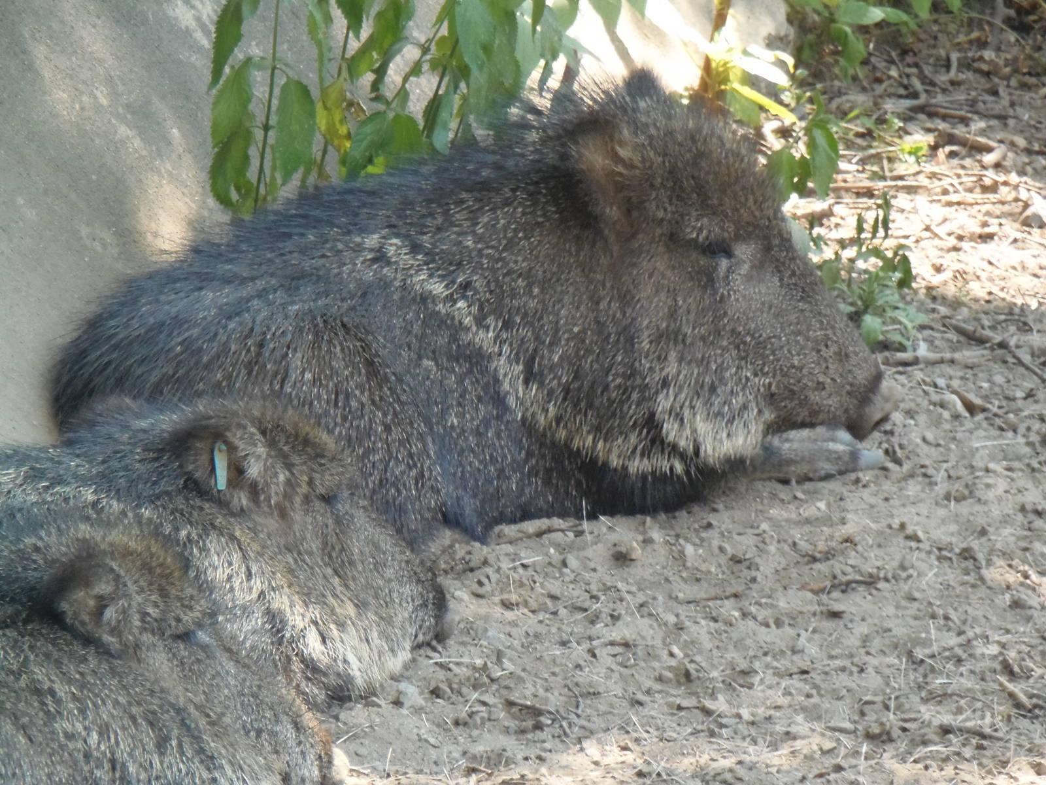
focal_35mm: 447
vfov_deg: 3.3
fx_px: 13507
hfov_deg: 4.4
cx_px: 523
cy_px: 392
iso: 320
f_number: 5
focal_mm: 82.8
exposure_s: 1/125
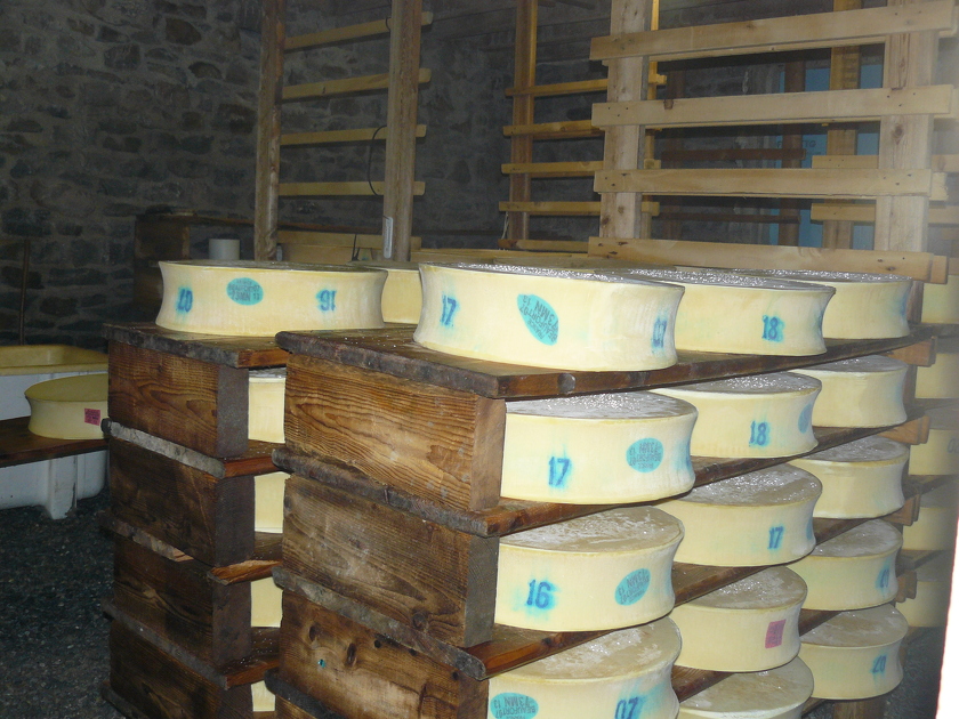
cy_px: 360
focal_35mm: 36
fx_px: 997
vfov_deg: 39.7
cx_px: 480
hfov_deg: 51.4
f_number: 2.8
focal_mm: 6
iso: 160
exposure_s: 1/30
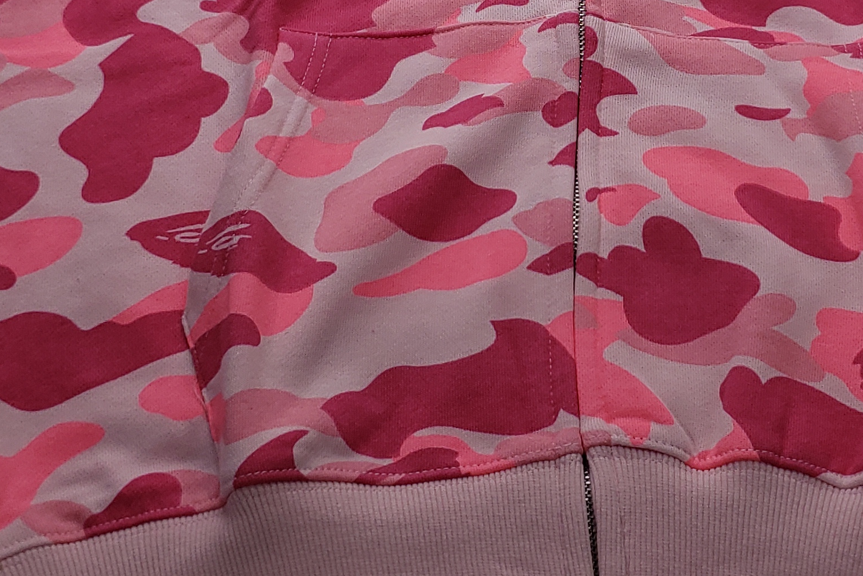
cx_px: 608
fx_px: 1726
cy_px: 29
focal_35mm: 72
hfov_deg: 27.8
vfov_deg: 18.5
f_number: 1.5
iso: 50
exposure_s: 1/210
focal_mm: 4.3
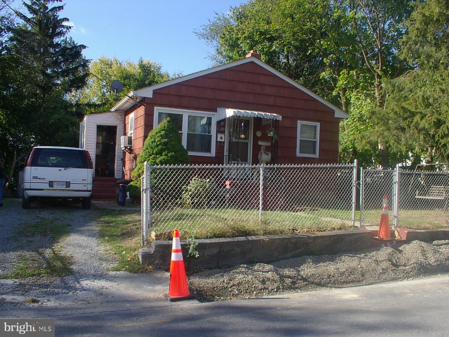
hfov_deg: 50.1
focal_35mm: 37
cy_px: 168
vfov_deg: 38.7
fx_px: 480
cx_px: 224
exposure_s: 1/150
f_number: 5.6
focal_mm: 5.8
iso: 100
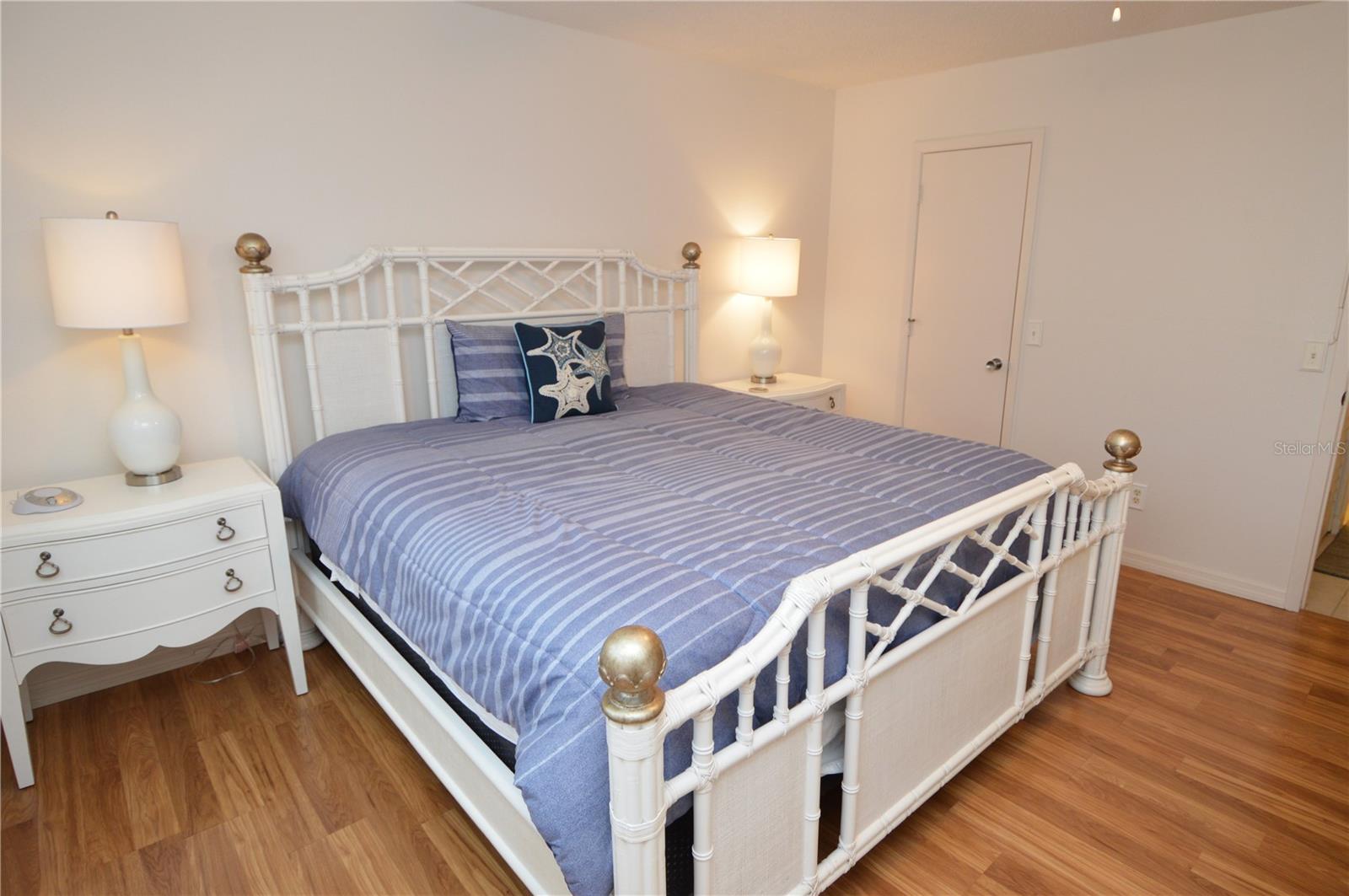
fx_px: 674
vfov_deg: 67.3
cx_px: 674
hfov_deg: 90.1
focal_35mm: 18
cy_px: 448
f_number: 4
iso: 450
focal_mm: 12
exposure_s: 1/60
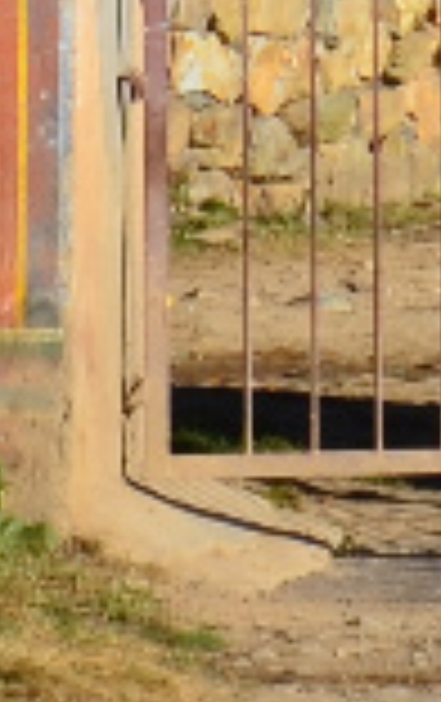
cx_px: 1413
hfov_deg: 1.7
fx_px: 14370
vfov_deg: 2.8
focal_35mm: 750
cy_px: -1406
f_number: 11
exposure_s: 1/125
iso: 100
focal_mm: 48
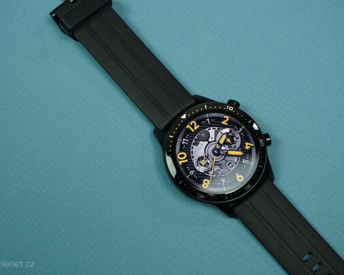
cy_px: 138
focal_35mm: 58
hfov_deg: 32.5
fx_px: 590
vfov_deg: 26.2
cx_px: 166
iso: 2000
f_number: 8
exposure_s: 1/200
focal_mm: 51
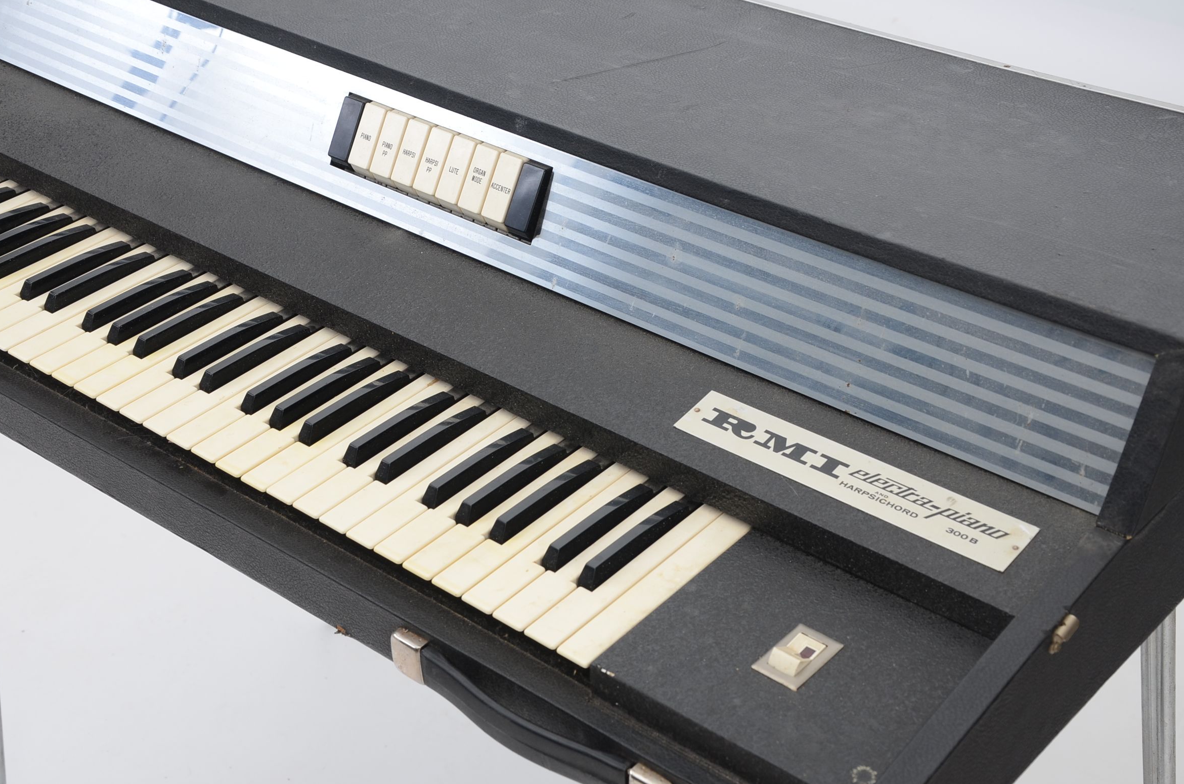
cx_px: 578
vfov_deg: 22.5
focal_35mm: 60
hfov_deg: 33.5
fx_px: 1969
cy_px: 402
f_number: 7.1
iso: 200
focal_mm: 38
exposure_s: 1/60
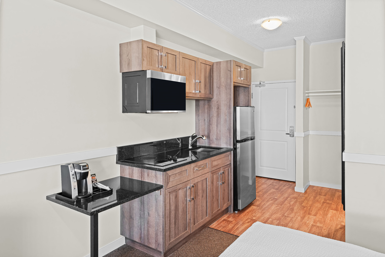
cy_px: 128
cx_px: 192
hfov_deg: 73.7
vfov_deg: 53.1
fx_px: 257
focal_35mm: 24
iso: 500
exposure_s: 1/1.67
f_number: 6.3
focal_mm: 24
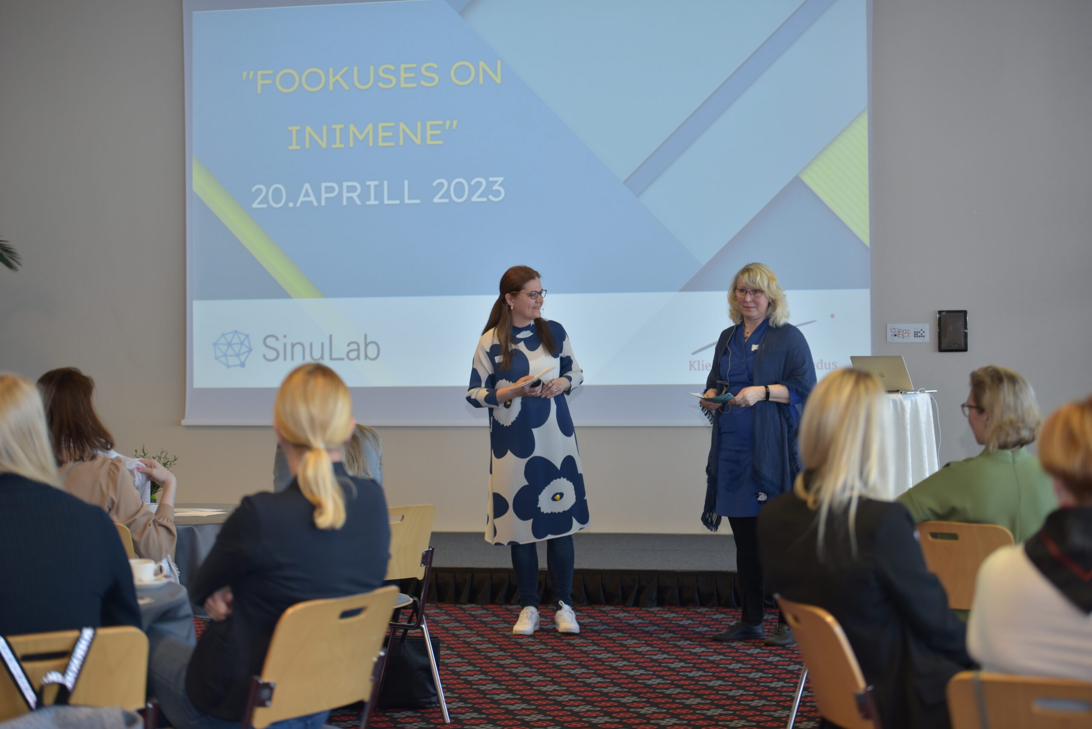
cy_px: 364
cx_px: 546
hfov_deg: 27.0
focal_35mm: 75
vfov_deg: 18.2
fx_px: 2276
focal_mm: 75
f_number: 2.8
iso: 320
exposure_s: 1/100
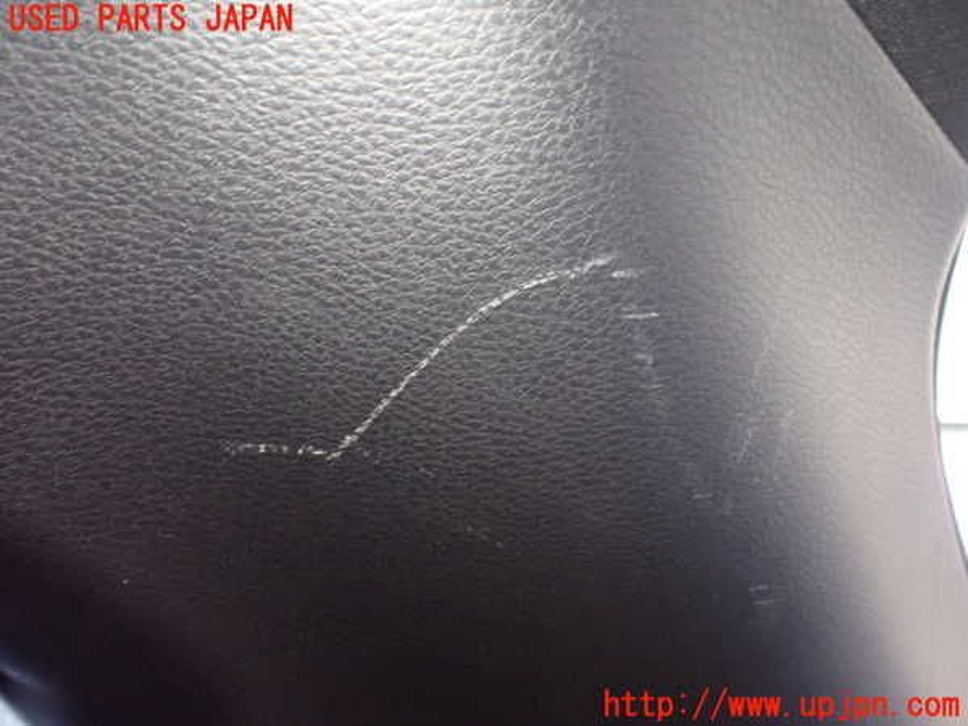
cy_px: 363
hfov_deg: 60.0
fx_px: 839
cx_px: 484
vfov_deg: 46.8
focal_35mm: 30
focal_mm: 5.4
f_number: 2.3
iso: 1250
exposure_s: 1/30
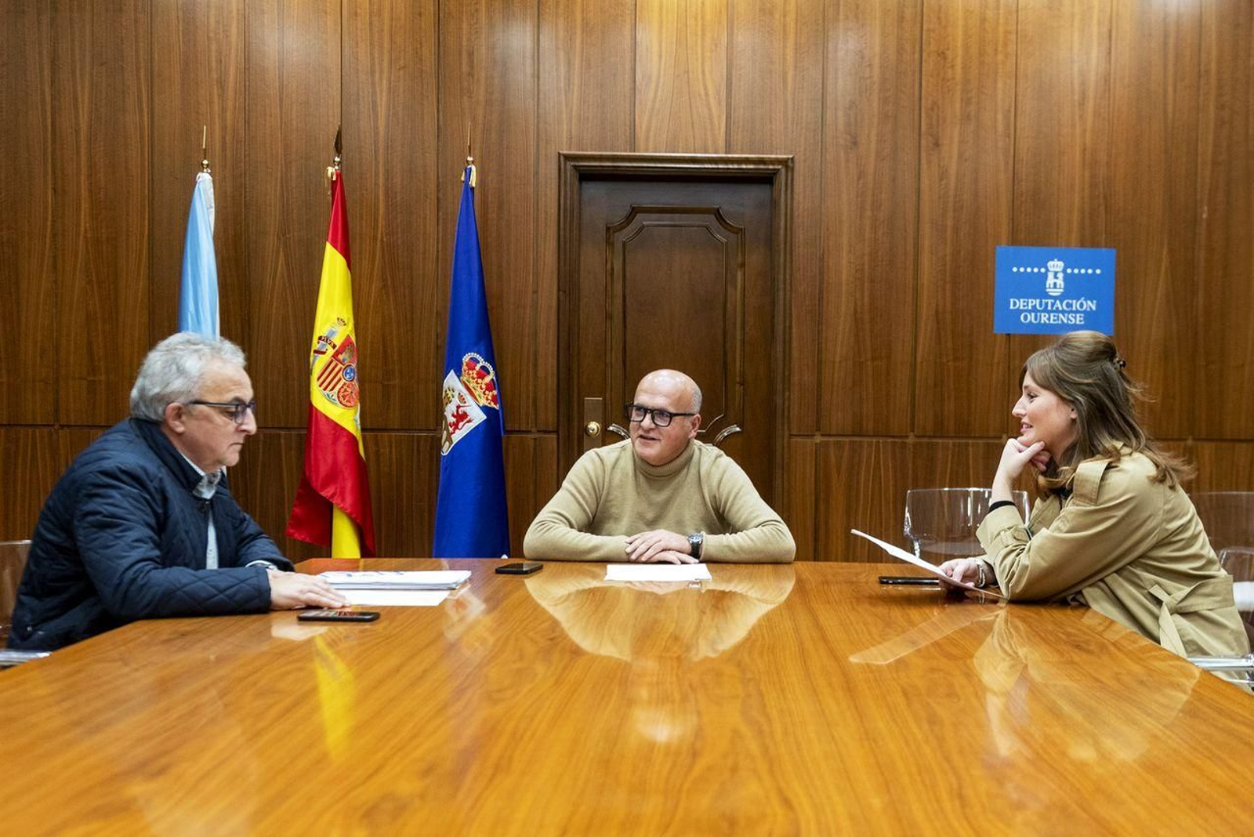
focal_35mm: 34
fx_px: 1185
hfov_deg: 55.8
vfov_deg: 38.9
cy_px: 418
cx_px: 627
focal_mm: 34
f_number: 4
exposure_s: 1/160
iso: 1600
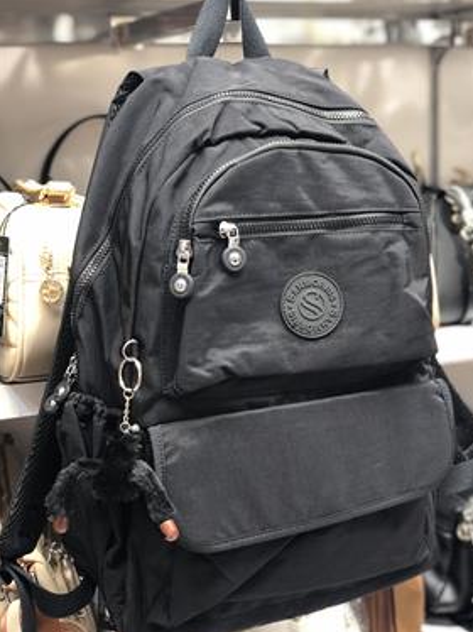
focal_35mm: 63
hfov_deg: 23.3
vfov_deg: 30.7
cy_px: 319
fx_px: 1149
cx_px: 260
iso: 160
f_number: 2.8
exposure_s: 1/33
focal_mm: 6.6
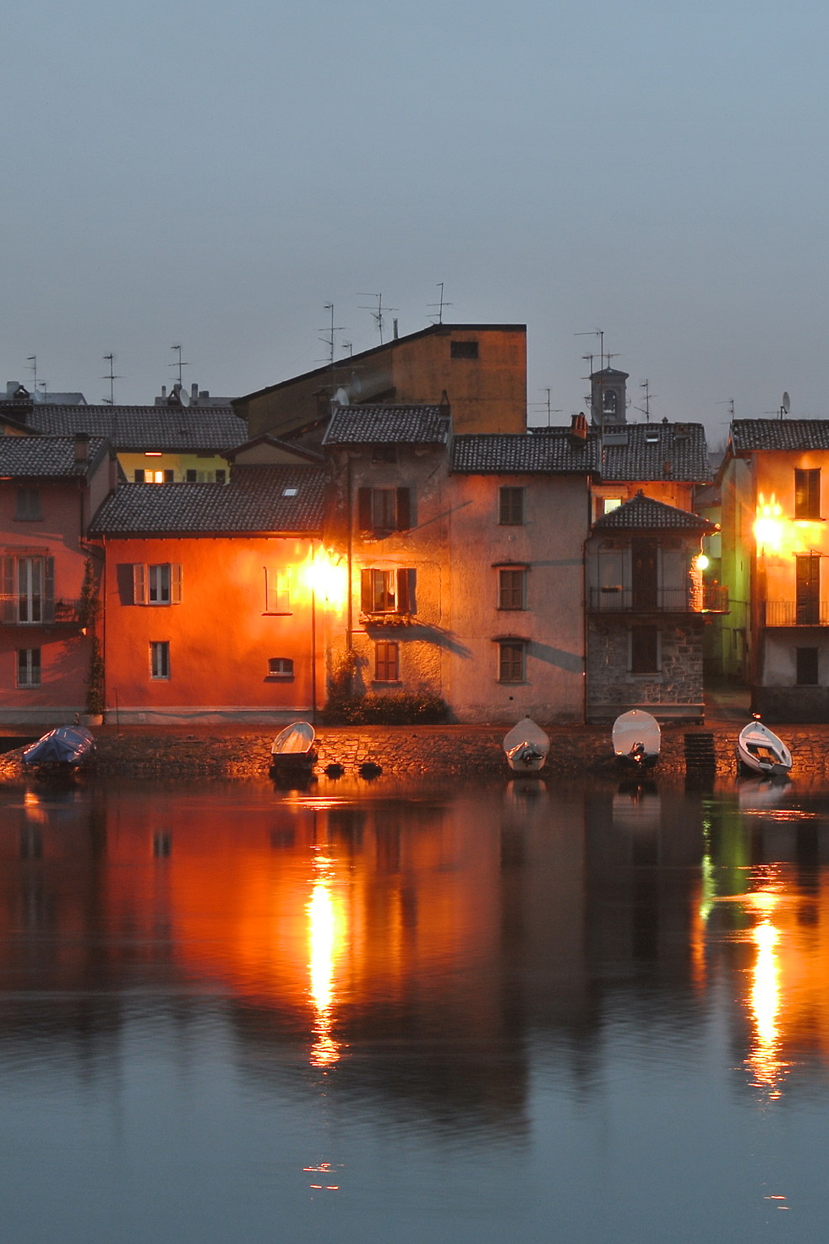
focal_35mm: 80
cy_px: 642
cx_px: 682
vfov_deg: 25.4
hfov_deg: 16.9
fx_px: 2764
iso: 100
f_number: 4.5
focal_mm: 18.2
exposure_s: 2.5
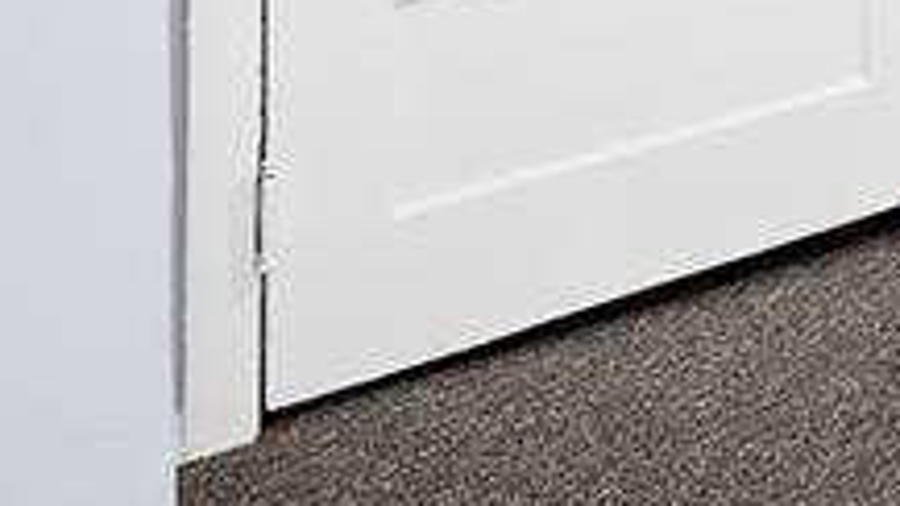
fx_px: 1885
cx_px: 2086
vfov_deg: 12.4
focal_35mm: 79
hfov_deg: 15.7
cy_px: -659
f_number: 8
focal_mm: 16
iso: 100
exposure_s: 1/2.5
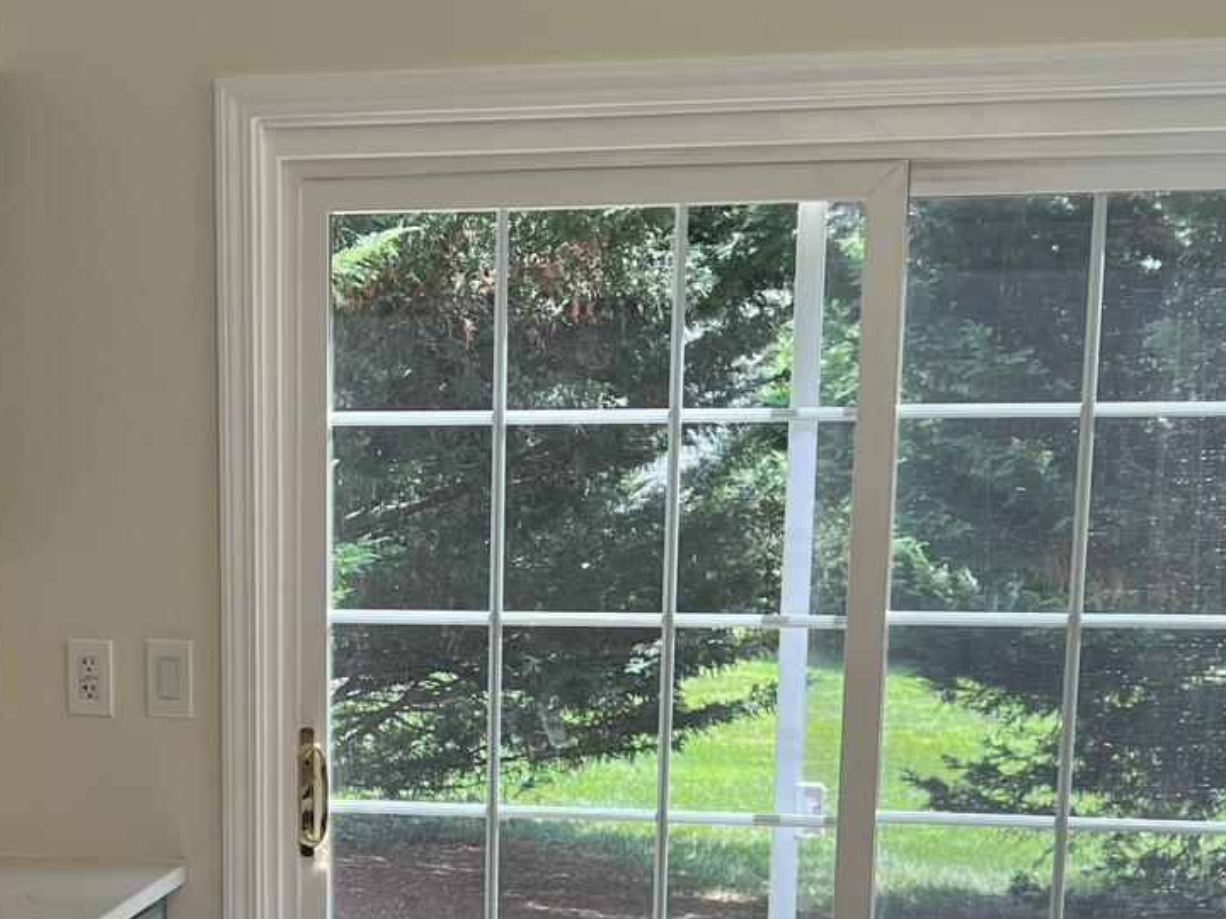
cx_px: 289
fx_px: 2621
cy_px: 922
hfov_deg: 26.0
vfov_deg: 19.3
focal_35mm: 74
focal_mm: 5.7
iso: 40
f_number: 1.5
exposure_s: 1/224
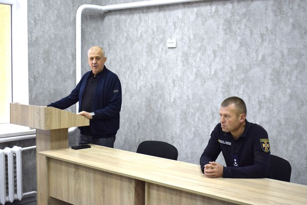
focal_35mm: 48
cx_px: 154
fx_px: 409
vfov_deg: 28.1
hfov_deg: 41.1
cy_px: 102
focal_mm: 32
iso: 400
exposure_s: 1/60
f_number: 4.5
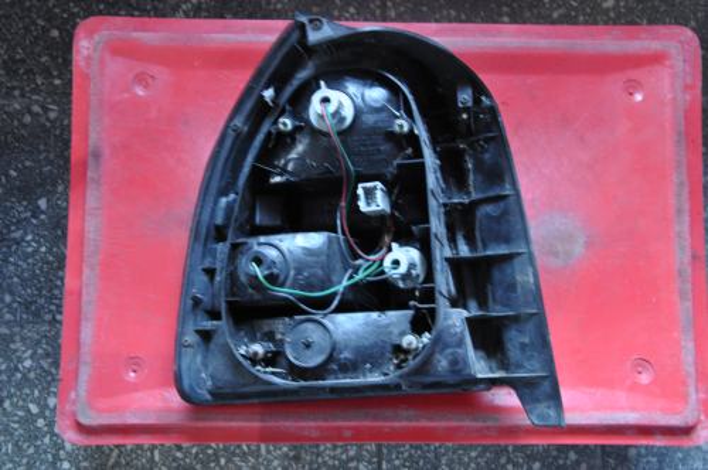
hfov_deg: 46.5
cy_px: 235
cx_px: 354
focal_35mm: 42
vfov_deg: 31.8
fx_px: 825
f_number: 4
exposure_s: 1/6
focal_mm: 28
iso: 1600
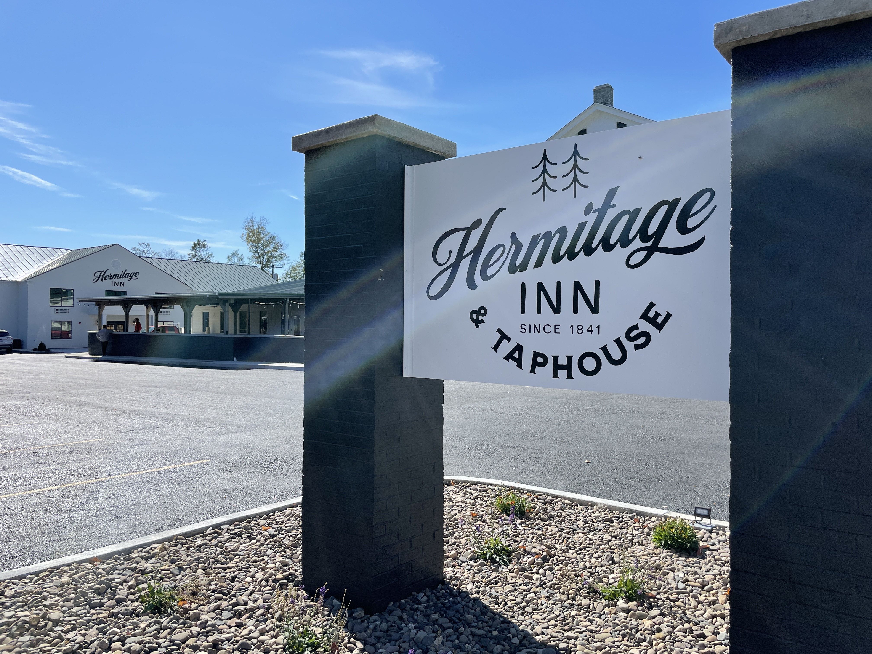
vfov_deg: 53.1
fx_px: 655
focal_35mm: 26
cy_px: 327
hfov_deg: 67.3
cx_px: 436
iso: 32
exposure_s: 1/4000
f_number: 1.6
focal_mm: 4.2
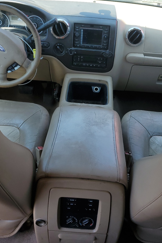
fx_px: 250
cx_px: 88
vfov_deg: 51.9
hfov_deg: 35.9
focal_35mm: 37
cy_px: 121
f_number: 1.5
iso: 50
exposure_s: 1/345
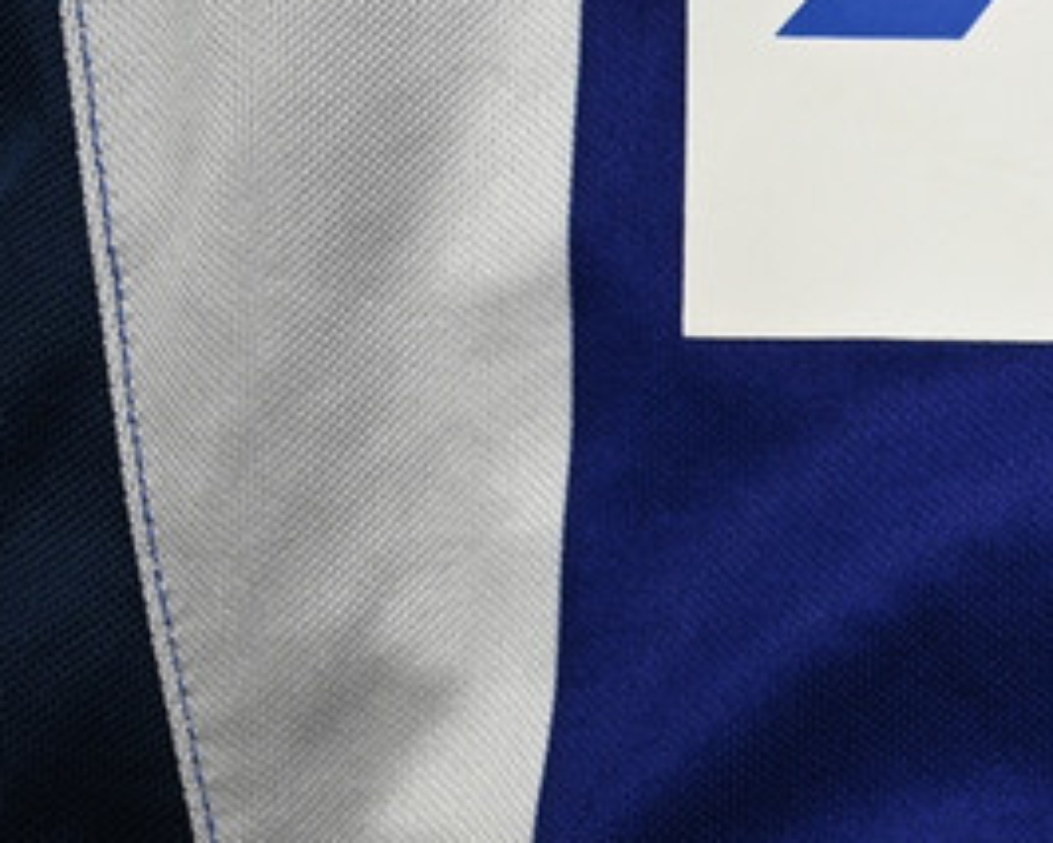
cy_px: 269
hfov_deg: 15.1
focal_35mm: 113
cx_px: 1811
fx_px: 3523
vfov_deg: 13.6
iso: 200
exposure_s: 1/125
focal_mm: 32
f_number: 4.8
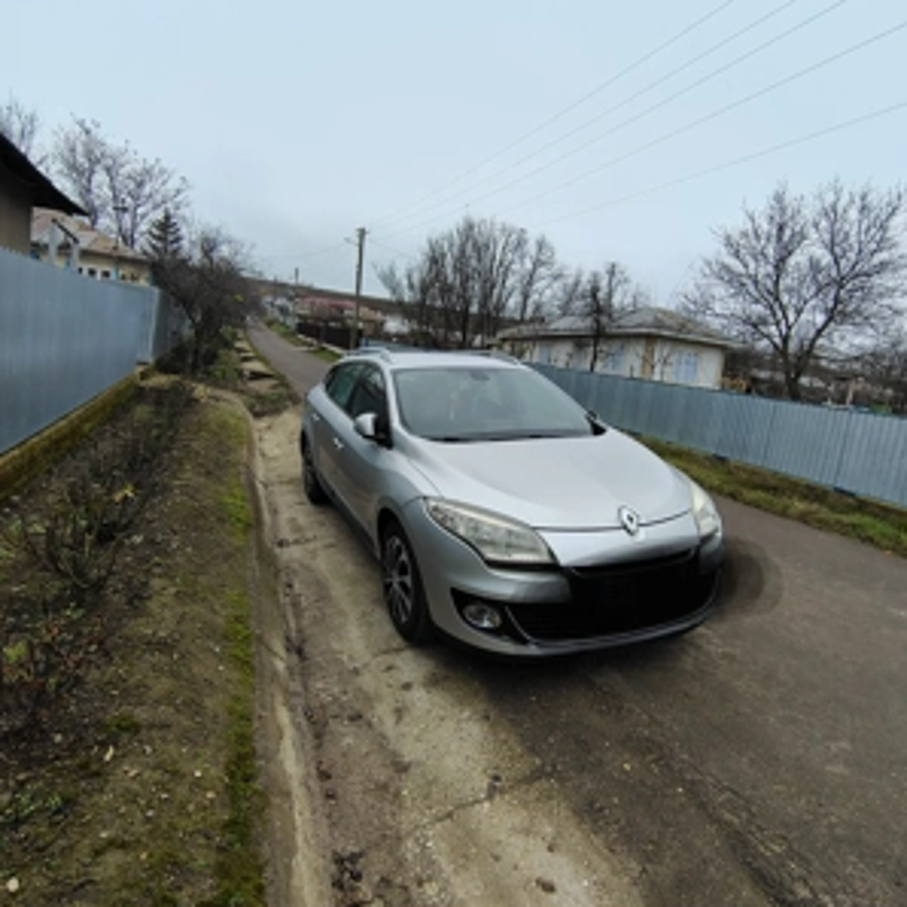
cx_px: 454
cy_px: 435
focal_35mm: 19
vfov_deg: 77.6
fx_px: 563
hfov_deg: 77.7
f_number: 2.2
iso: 100
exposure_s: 1/128
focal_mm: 2.13
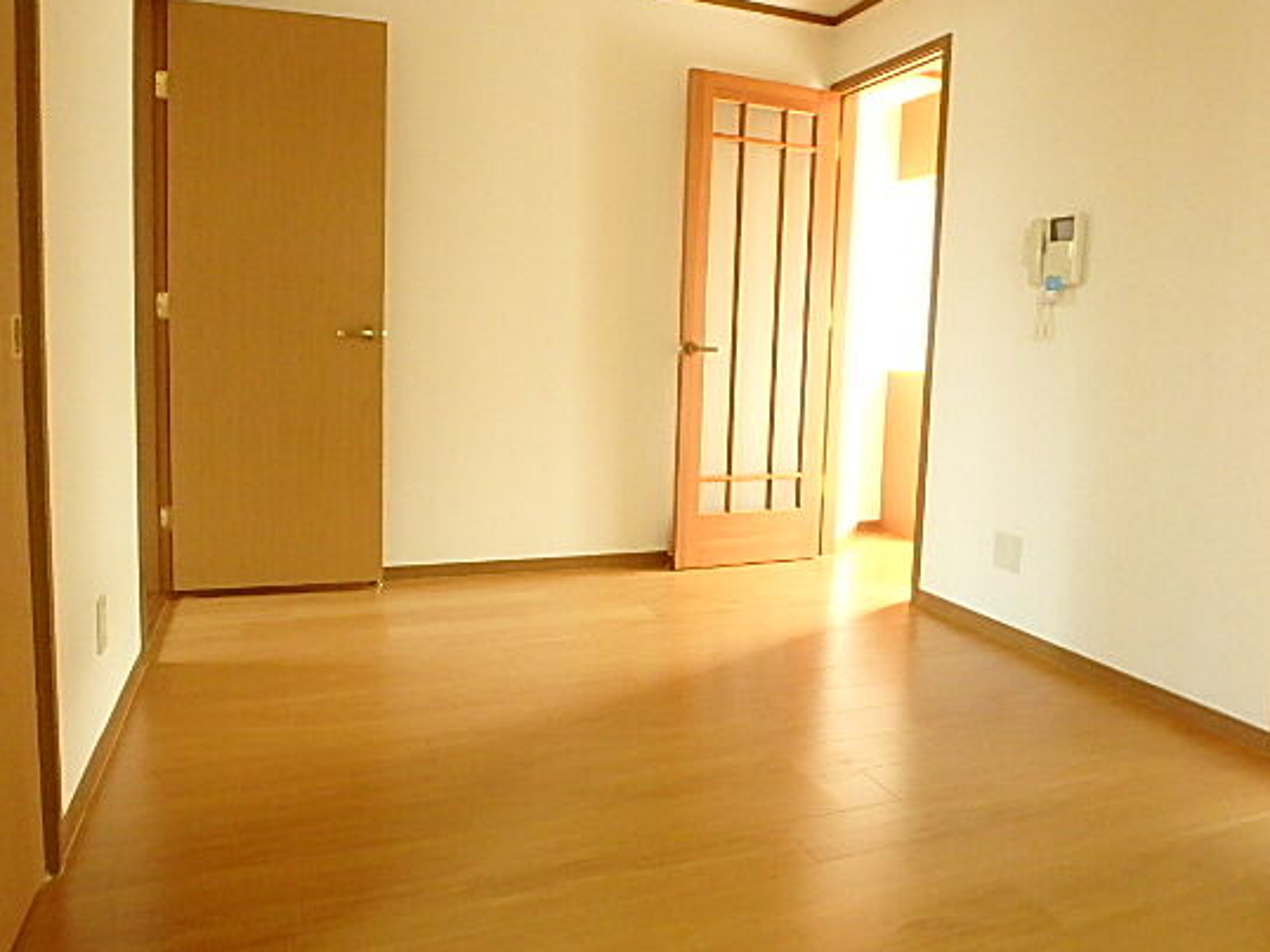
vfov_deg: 54.7
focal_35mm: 25
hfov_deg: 69.4
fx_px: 917
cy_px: 425
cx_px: 637
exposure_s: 1/13
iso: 800
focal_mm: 3.7
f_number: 3.5
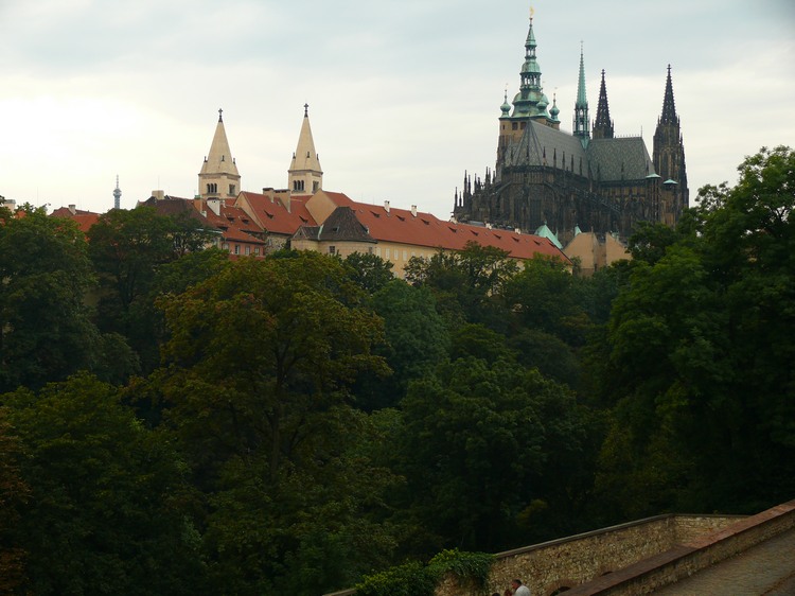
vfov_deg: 21.6
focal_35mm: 68
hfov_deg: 28.6
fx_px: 1561
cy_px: 298
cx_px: 398
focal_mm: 14.4
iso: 100
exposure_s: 1/80
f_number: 3.2
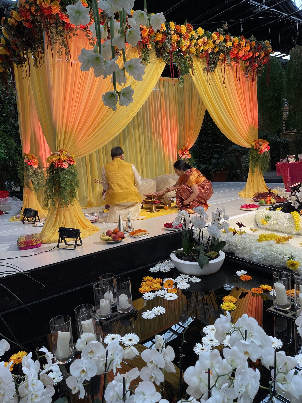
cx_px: 151
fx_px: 302
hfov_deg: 53.1
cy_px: 202
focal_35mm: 26
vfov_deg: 67.3
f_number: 1.6
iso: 125
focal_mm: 5.1
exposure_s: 1/100
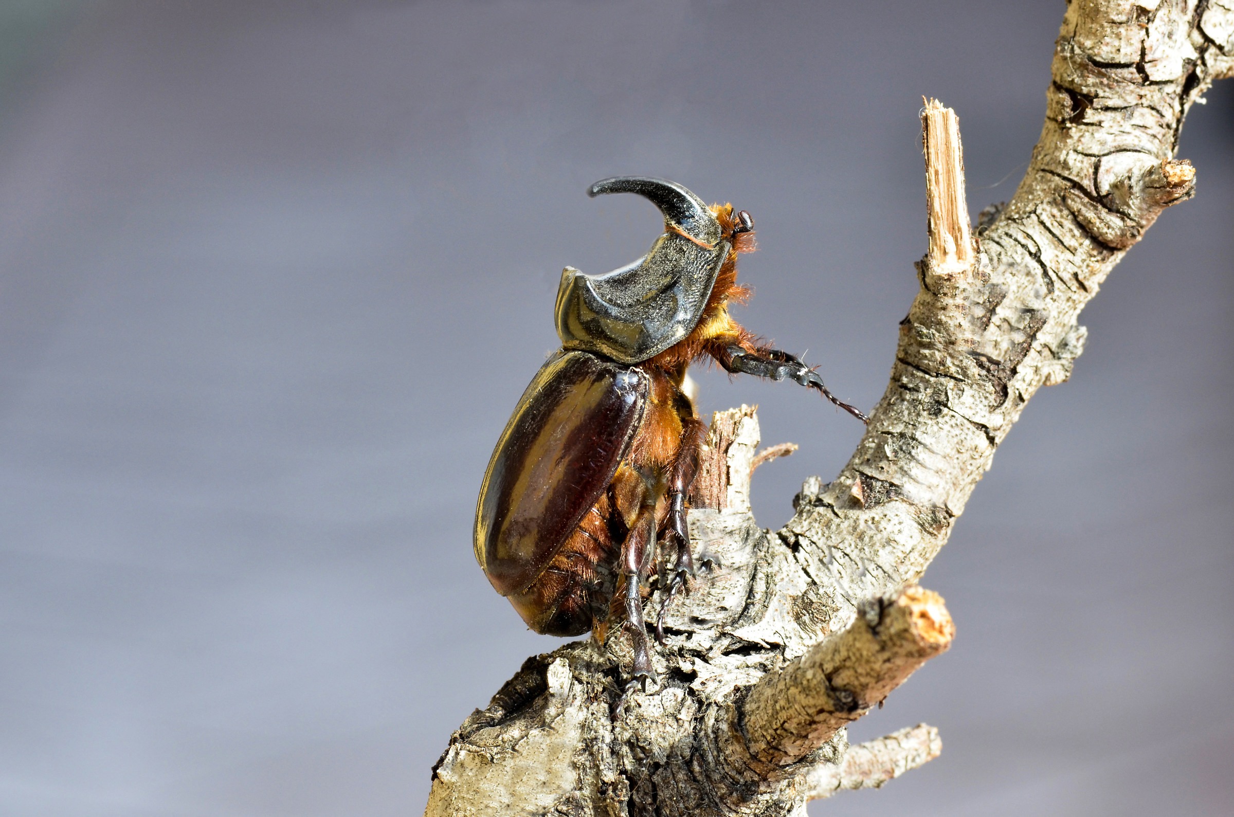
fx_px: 5387
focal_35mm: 158
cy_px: 408
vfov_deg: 8.7
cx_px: 617
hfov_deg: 13.1
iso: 640
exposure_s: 1/80
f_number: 14
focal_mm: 105
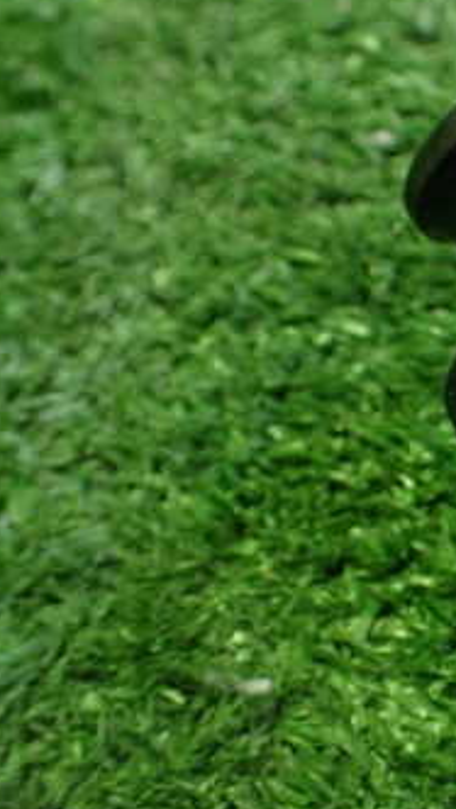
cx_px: 654
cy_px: 375
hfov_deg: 18.4
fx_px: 1267
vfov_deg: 35.4
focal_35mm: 59
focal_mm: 5.4
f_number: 2.3
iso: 800
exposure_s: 1/50
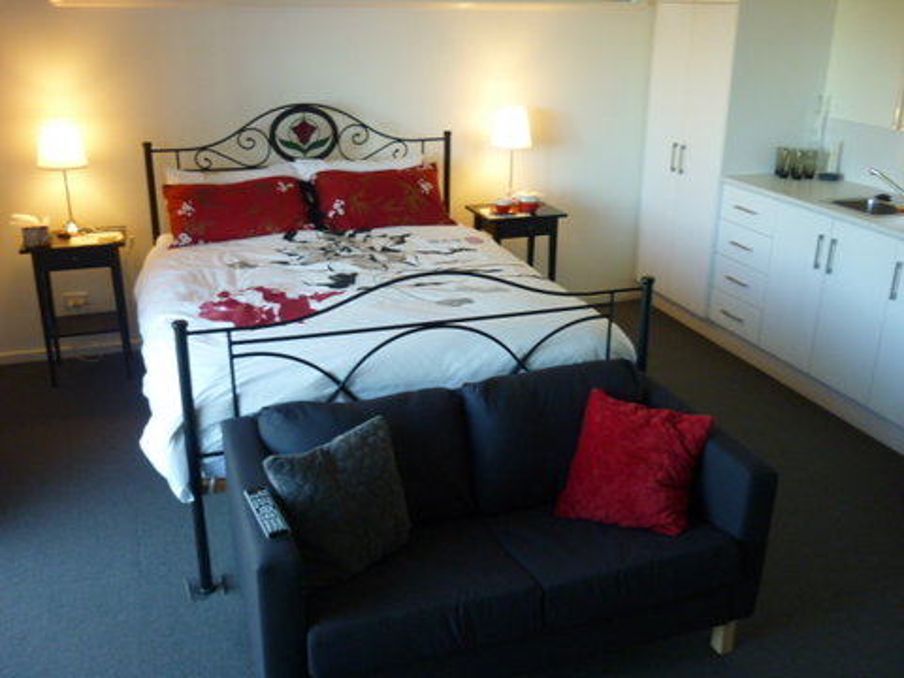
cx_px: 452
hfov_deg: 55.4
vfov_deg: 42.9
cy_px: 339
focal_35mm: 33
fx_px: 862
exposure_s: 1/30
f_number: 2.8
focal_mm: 5.5
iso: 250
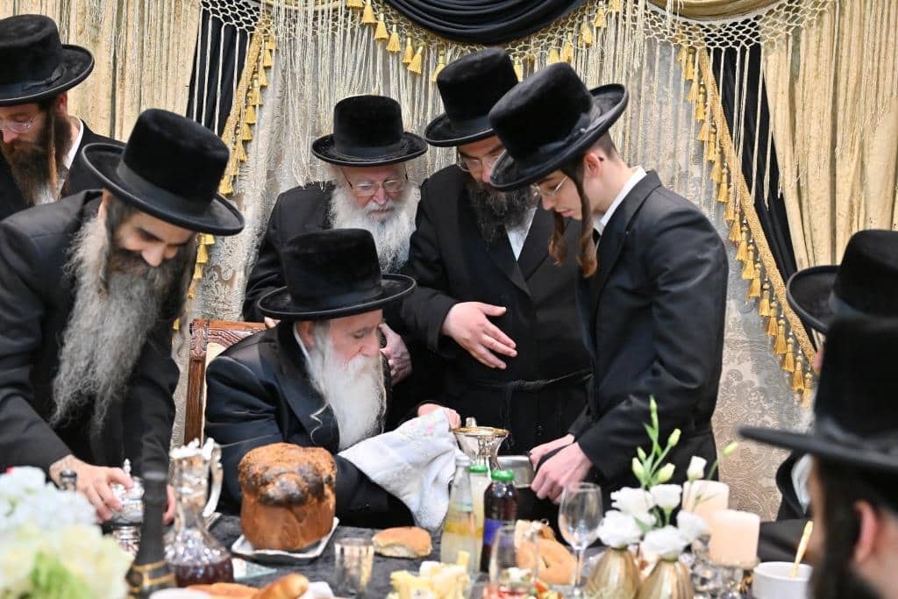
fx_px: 1497
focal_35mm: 60
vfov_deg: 22.6
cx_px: 449
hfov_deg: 33.4
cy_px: 300
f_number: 4
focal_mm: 60
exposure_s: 1/320
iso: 1600
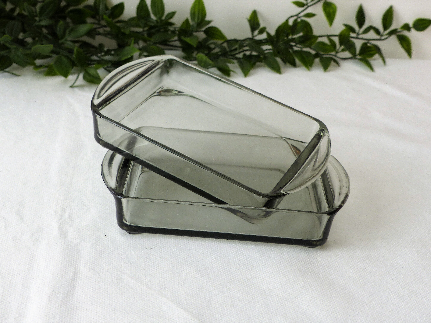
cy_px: 162
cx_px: 216
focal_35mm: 51
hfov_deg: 37.5
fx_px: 635
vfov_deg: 28.6
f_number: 2.8
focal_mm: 8.7
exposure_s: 1/60
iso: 100
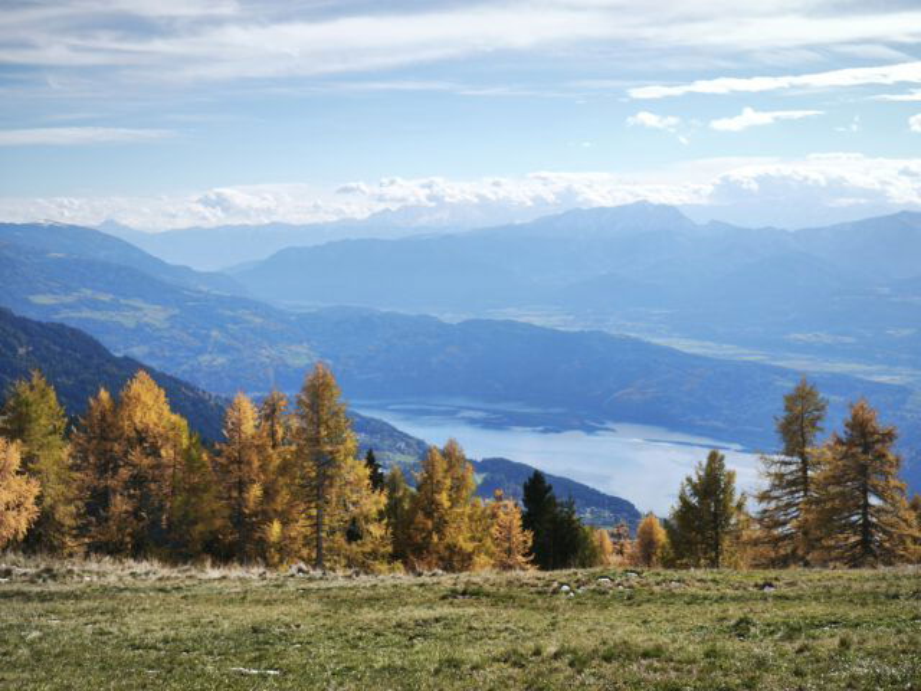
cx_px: 460
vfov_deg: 29.1
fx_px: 1330
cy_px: 346
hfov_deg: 38.2
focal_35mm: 50
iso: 50
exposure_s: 1/847
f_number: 1.9
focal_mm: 7.1
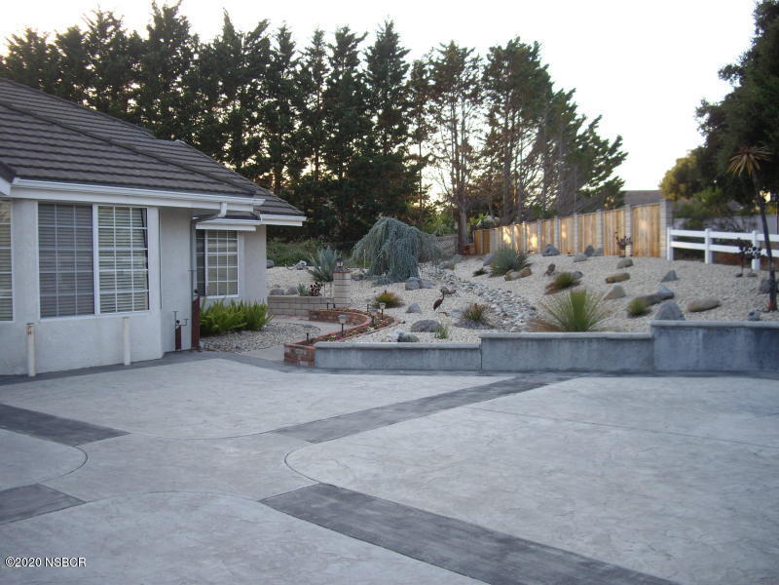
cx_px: 390
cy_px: 292
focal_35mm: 38
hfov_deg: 49.0
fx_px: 855
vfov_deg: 37.7
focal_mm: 7.9
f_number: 2.8
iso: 100
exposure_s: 1/160
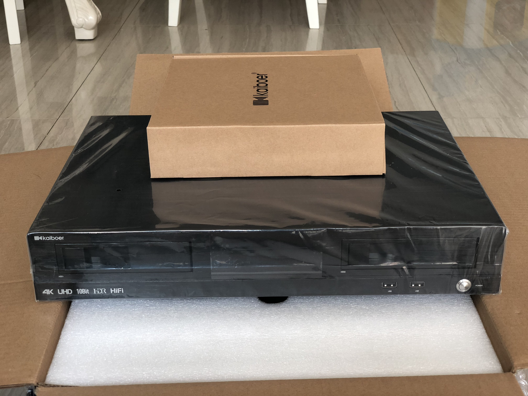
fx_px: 793
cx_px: 264
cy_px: 198
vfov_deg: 28.0
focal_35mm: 52
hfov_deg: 36.8
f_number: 2.4
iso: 50
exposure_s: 1/50
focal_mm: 6
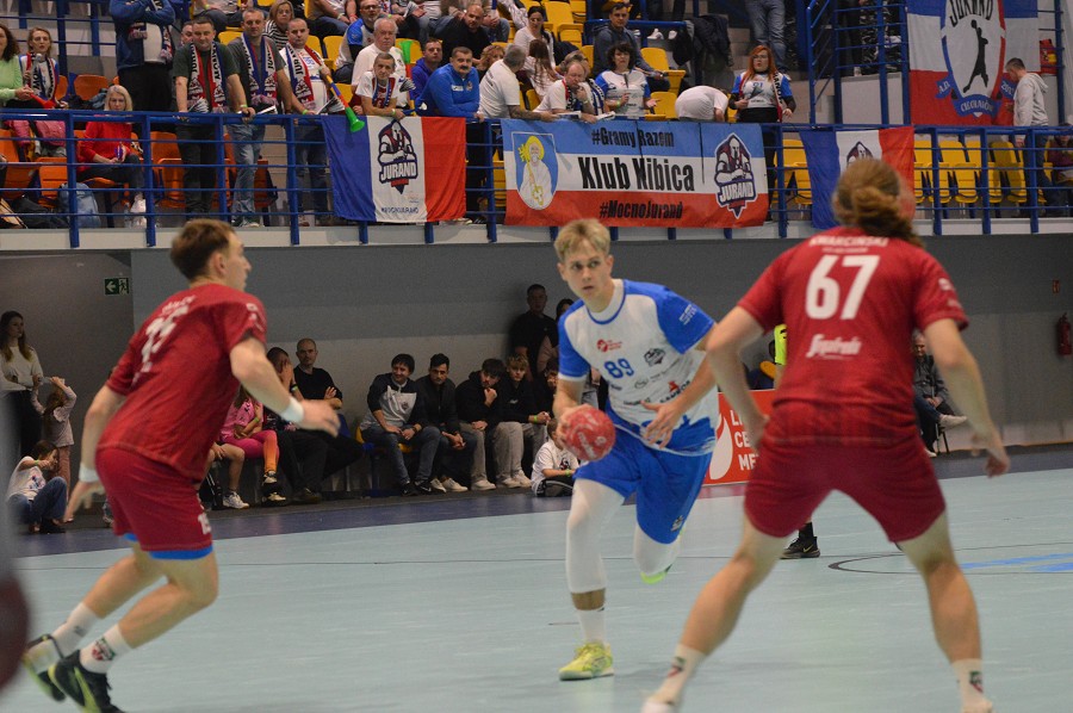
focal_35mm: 165
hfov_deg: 12.5
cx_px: 536
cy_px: 356
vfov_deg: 8.3
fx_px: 4912
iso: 3200
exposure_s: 1/320
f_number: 4.5
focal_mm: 110
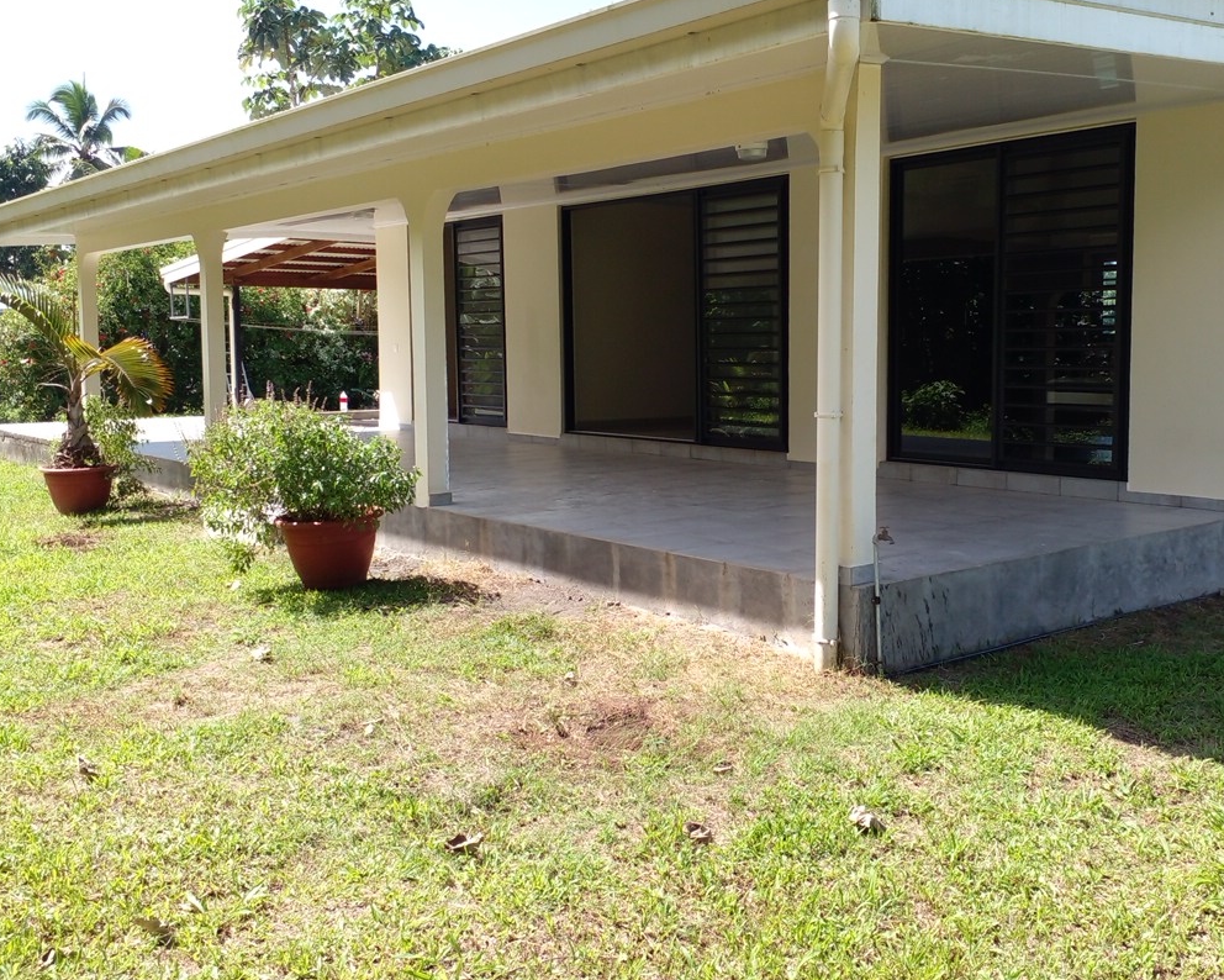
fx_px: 1232
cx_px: 761
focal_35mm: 34
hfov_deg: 52.3
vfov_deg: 43.3
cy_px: 447
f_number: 1.9
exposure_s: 1/413
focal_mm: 3.6
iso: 43
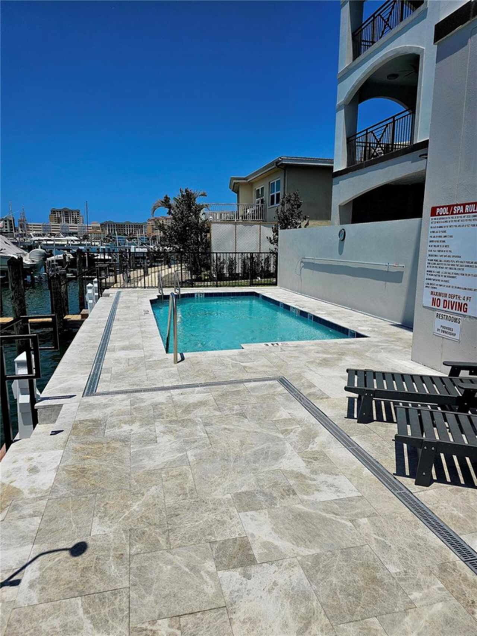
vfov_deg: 73.9
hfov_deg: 58.9
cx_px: 238
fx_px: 422
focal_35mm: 23
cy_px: 318
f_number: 1.7
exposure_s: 1/2500
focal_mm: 6.3
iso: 10
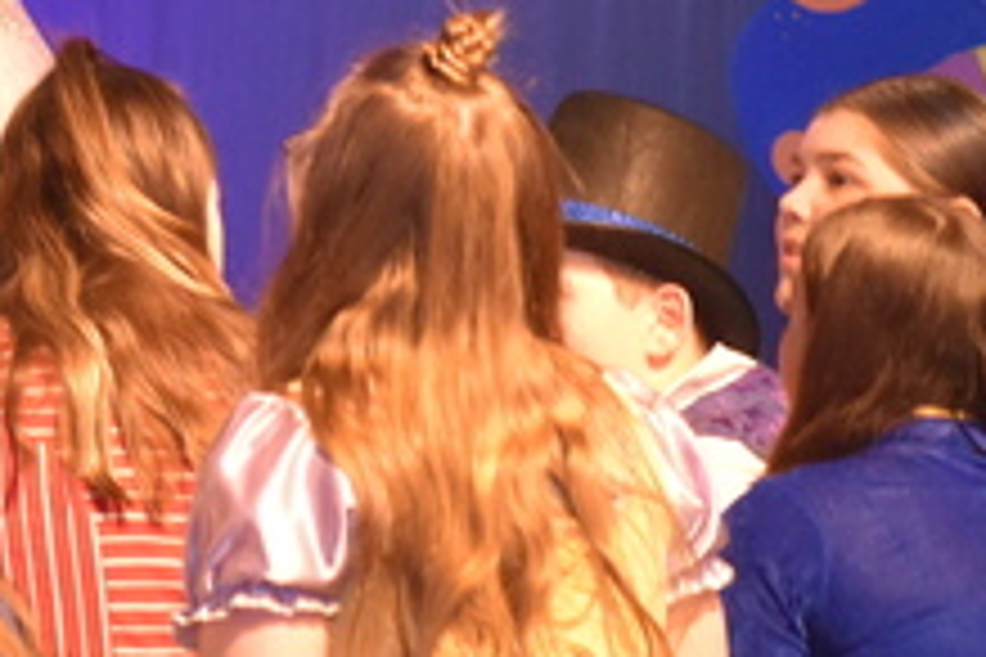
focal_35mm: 877
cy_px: -83
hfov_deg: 2.3
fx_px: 24027
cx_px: -630
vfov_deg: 1.6
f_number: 4.8
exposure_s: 1/60
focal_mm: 125
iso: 3200
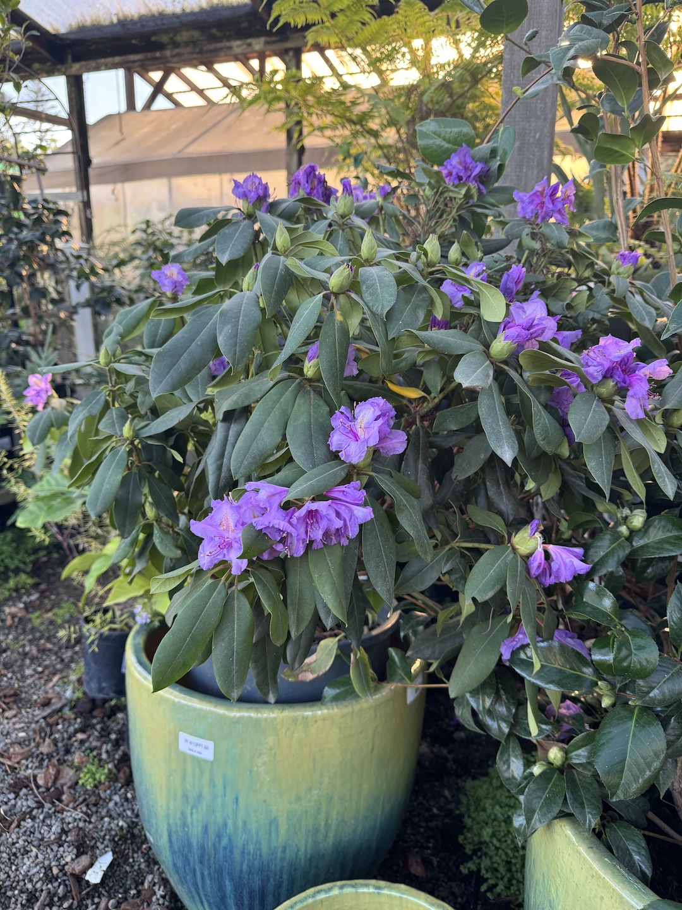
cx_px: 341
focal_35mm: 24
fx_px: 630
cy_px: 455
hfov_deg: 56.8
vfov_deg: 71.6
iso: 125
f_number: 1.78
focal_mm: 6.86
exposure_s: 1/121
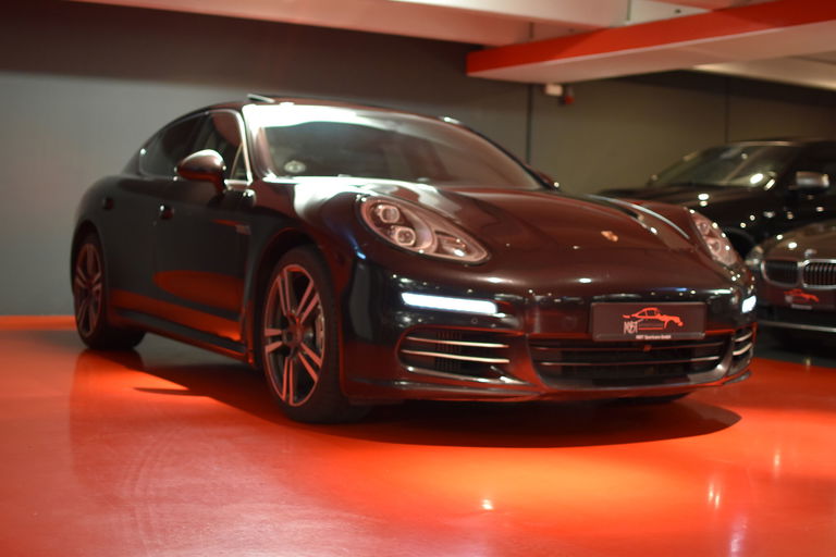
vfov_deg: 25.8
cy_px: 278
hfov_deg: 37.9
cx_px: 418
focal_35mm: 52
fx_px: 1219
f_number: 1.8
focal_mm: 35
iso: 1100
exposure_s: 1/60
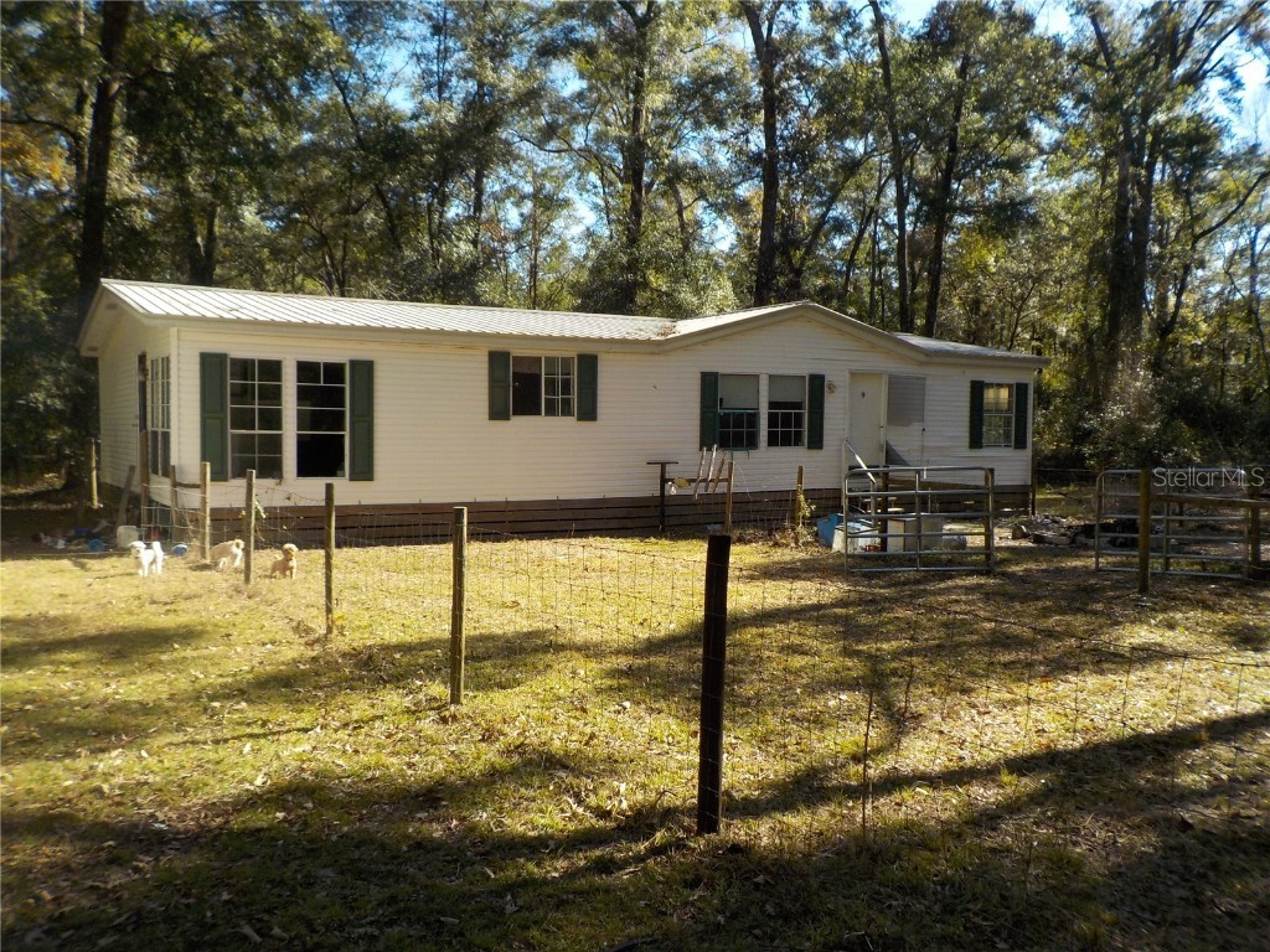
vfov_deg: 46.8
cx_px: 635
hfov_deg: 60.0
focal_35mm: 30
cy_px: 476
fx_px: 1101
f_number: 3.3
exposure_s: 1/500
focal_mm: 4.1
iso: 125
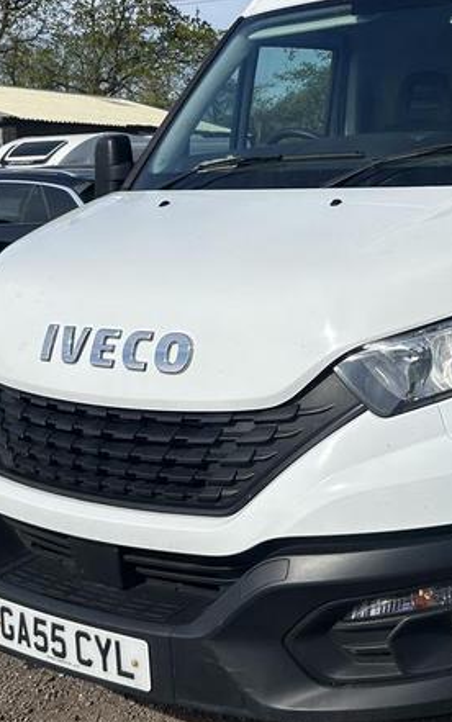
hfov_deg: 22.4
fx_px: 1103
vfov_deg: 36.0
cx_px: 437
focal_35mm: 56
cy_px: 259
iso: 50
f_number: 1.5
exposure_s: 1/5882
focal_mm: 5.7
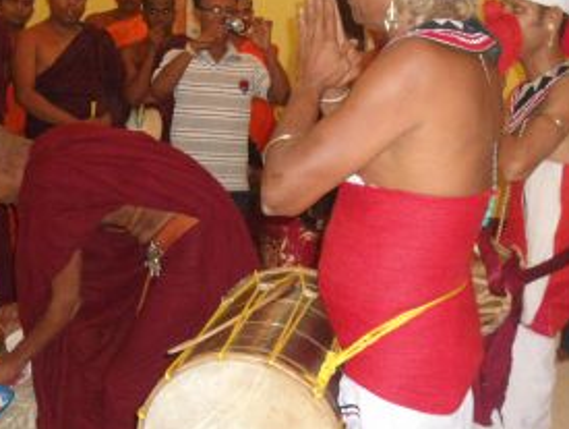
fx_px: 988
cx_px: 355
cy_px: 203
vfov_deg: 24.5
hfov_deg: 32.0
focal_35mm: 60
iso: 400
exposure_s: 1/30
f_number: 3
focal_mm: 5.6
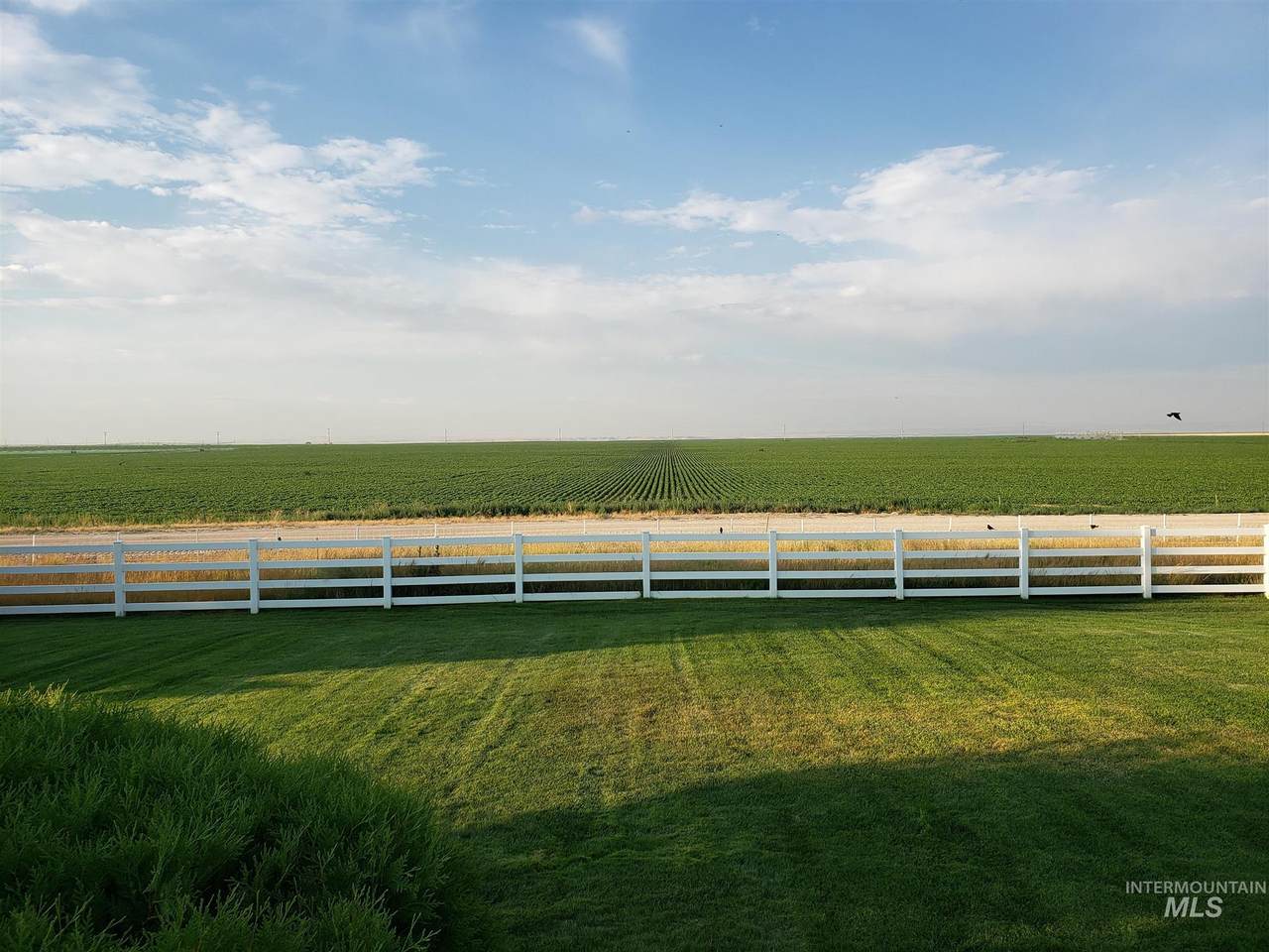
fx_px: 953
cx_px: 634
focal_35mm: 26
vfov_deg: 53.1
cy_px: 476
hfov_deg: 67.3
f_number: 2.4
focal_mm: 4.3
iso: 50
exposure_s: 1/708
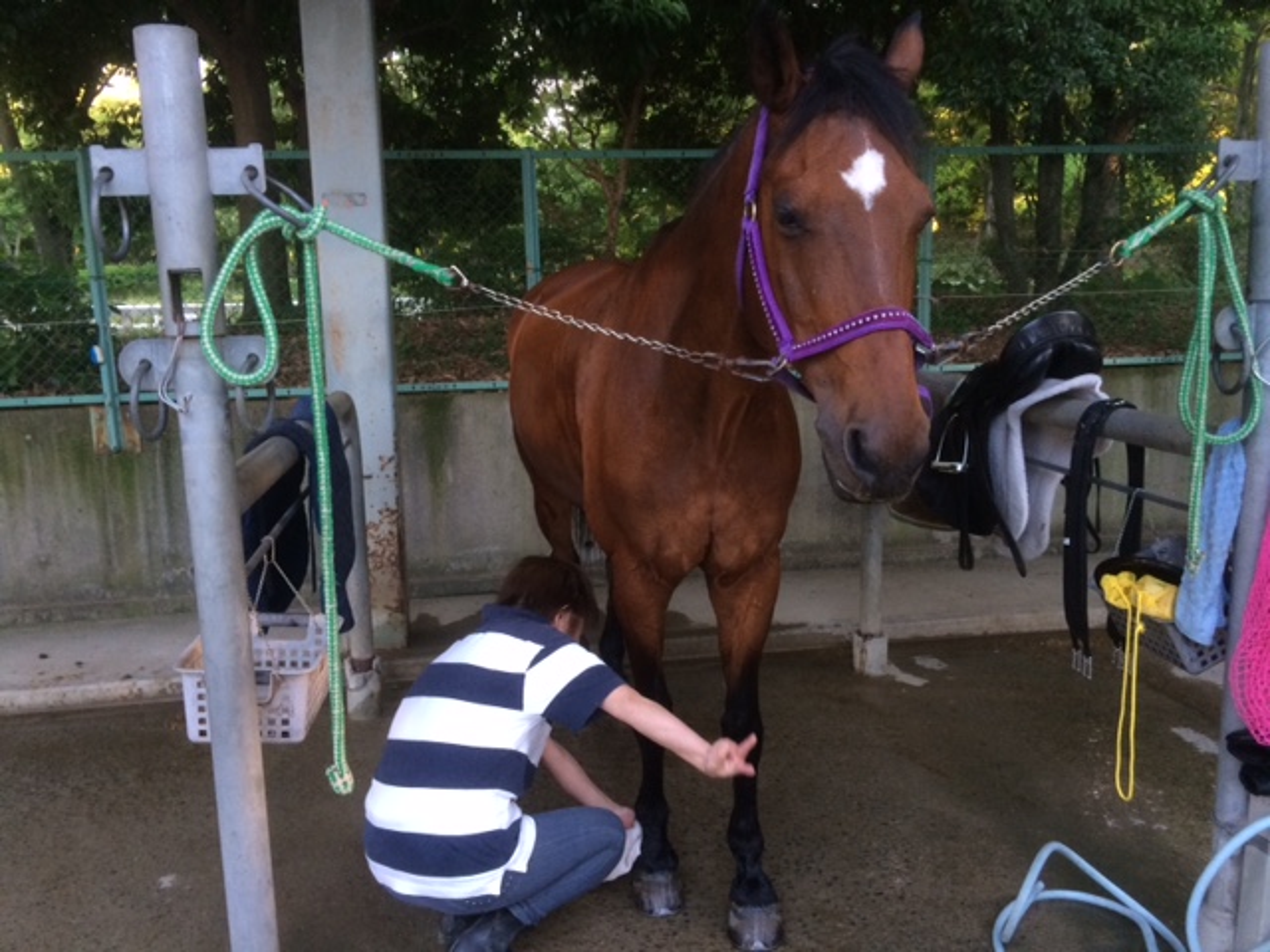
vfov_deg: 48.2
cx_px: 635
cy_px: 476
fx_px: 1064
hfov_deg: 61.7
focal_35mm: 29
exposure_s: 1/30
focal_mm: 4.15
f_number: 2.2
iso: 64
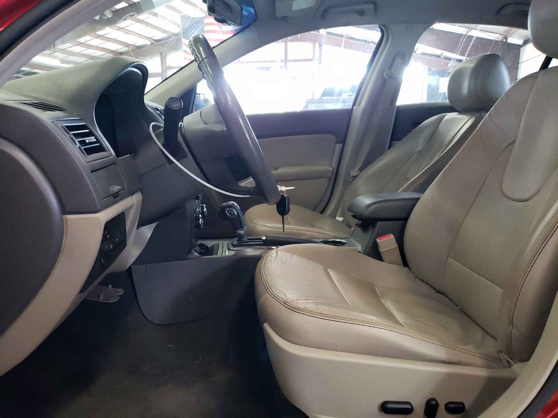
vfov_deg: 53.1
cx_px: 279
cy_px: 209
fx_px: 419
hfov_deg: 67.3
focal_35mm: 26
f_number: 1.5
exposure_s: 1/60.2
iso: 288
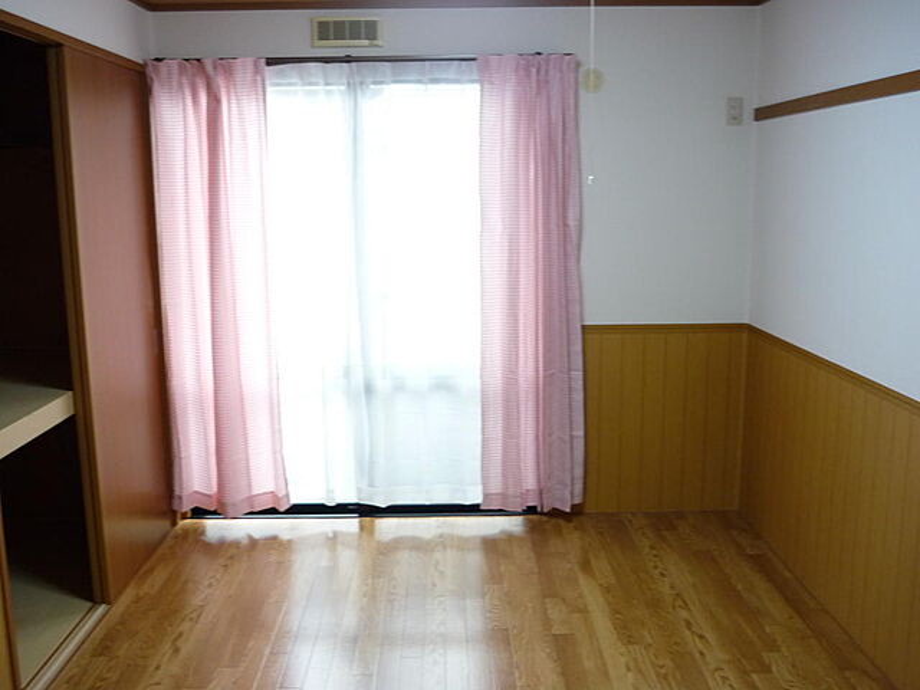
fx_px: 877
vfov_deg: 42.9
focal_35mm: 33
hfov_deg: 55.4
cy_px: 345
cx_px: 460
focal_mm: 5.5
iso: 200
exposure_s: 1/30
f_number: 2.8
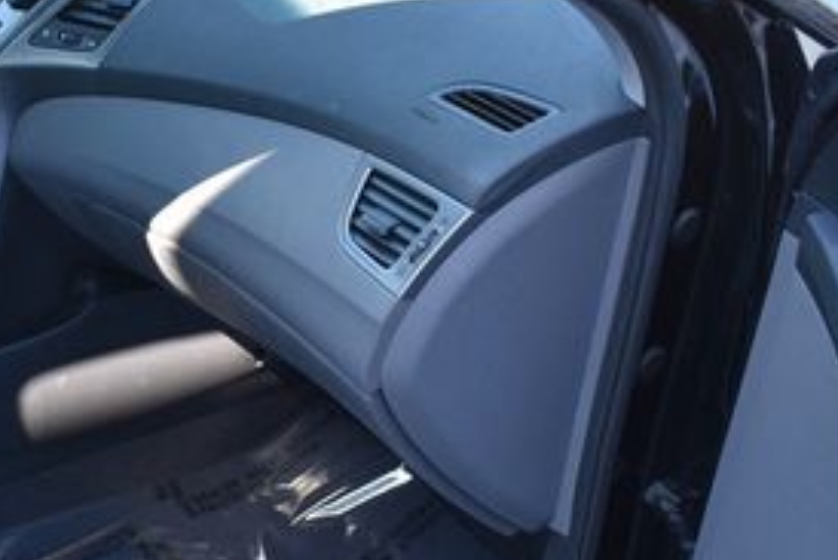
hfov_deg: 30.8
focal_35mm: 63
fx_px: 1467
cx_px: 132
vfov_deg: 21.5
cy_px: 381
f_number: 3.5
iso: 400
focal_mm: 18
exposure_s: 1/250
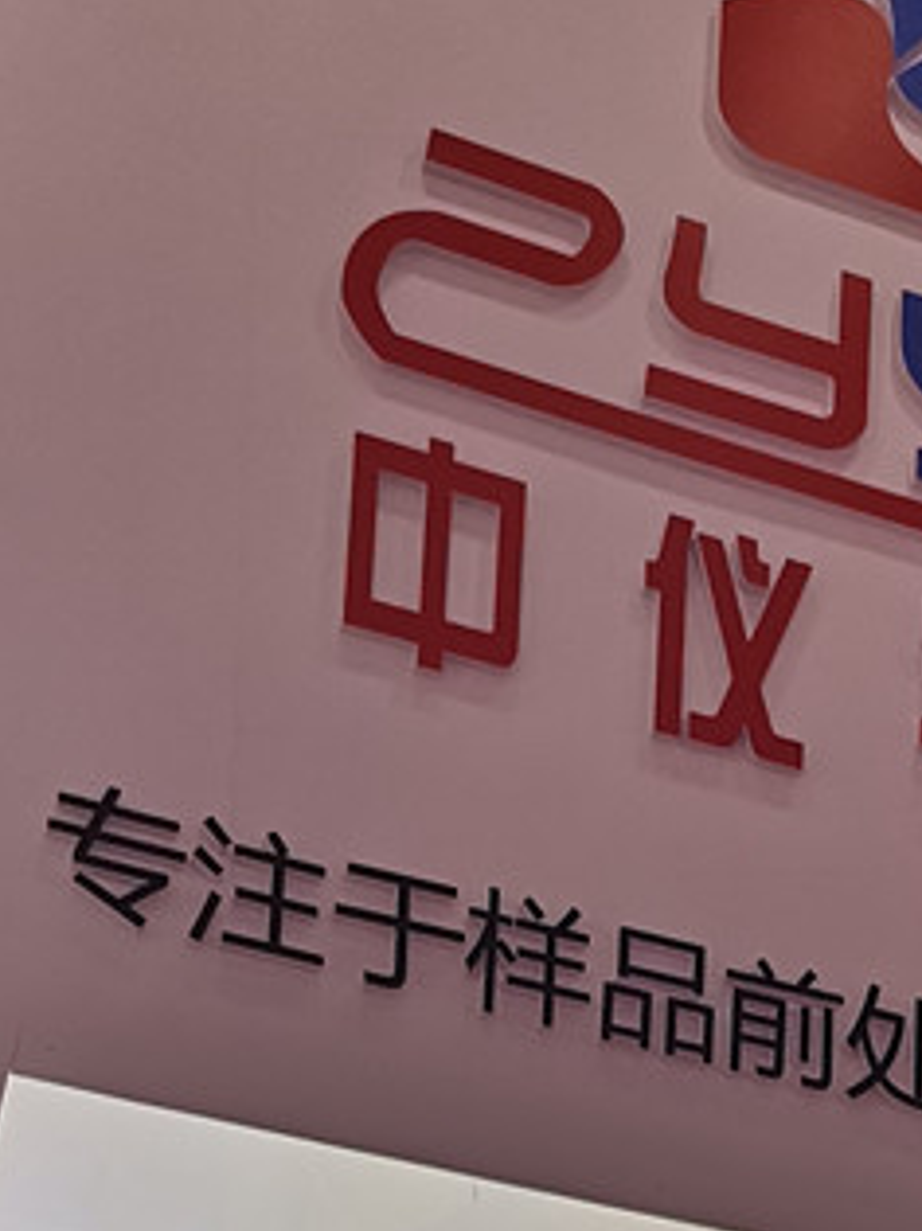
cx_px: 738
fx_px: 3127
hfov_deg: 16.6
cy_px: 1977
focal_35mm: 88
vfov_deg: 18.9
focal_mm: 5.5
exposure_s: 1/100
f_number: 1.8
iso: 125
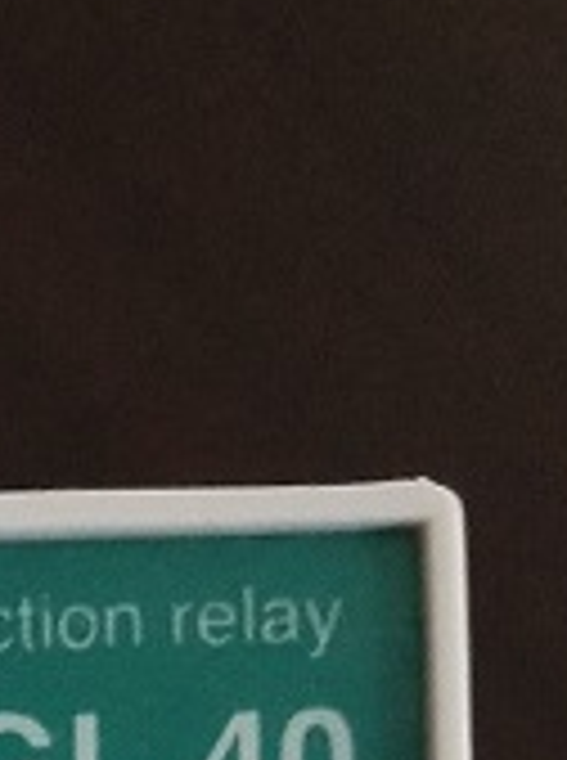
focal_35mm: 148
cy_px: 1583
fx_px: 3245
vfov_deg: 11.8
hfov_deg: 9.1
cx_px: -734
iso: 657
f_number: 1.8
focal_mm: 3.95
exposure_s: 1/16.7
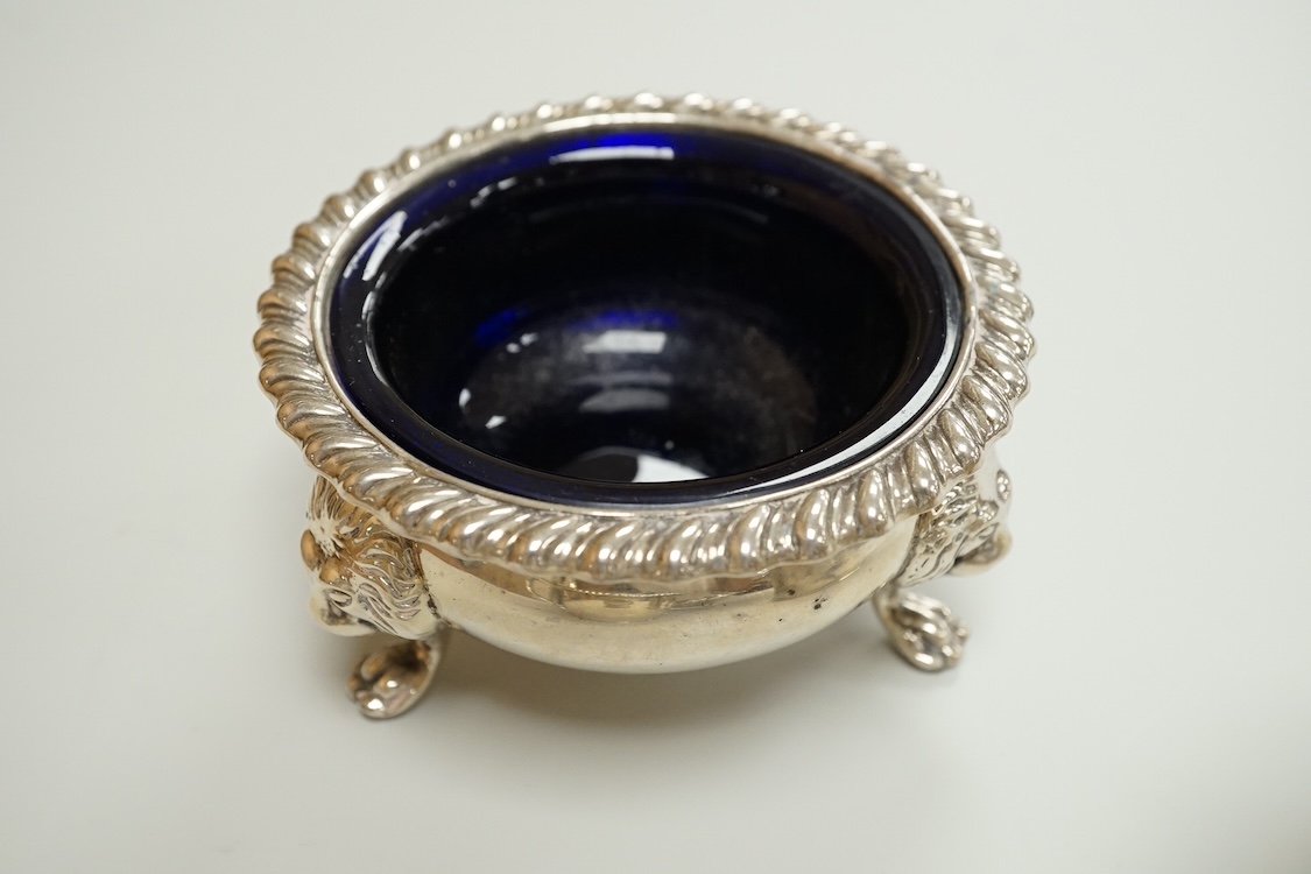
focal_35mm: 45
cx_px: 656
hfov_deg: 43.6
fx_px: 1639
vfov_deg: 29.9
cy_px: 437
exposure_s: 1/125
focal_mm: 30
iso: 1600
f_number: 10
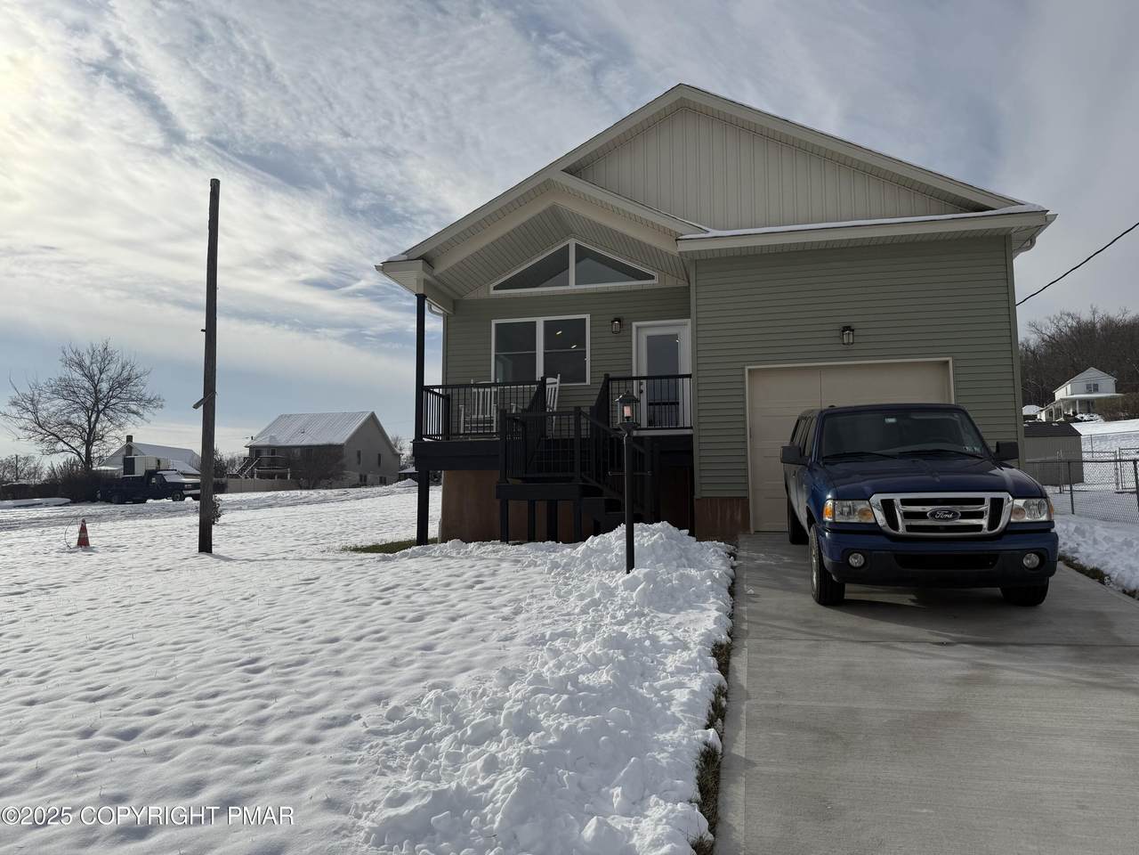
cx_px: 570
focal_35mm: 24
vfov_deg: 56.8
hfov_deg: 71.6
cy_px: 428
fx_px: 790
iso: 64
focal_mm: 6.76
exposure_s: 1/14286
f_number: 1.78
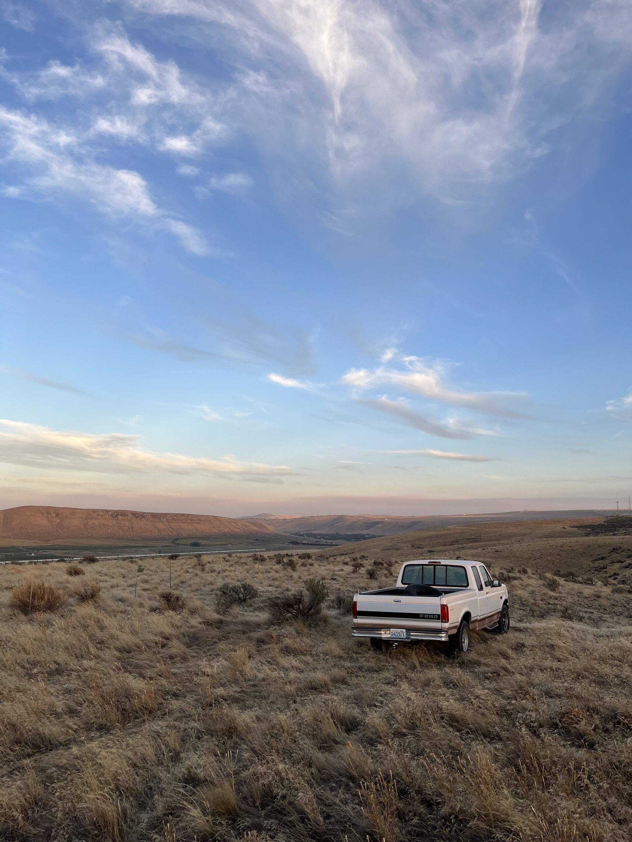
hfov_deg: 53.1
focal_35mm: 26
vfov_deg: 67.3
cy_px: 421
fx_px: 633
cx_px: 316
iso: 50
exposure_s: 1/742
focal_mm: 5.1
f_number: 1.6
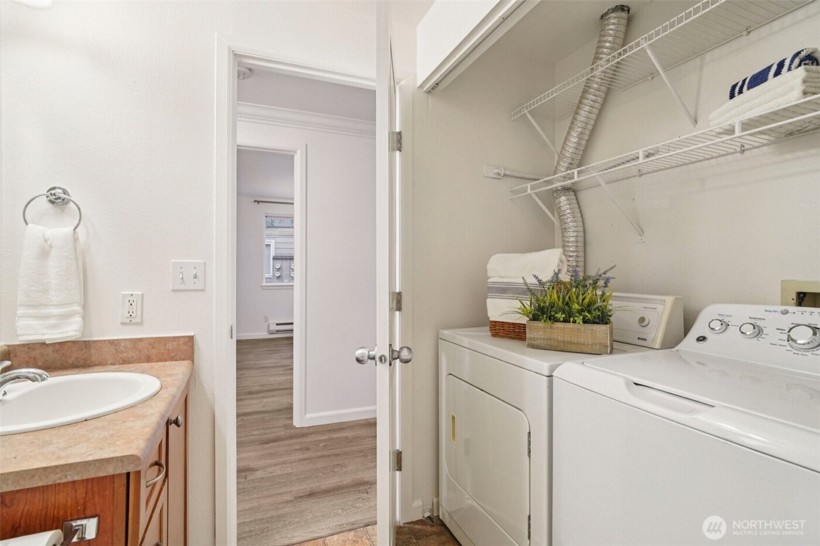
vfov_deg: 73.7
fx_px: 364
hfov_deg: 96.7
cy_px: 273
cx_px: 410
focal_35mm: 16
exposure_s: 1/20
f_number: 8
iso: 1600
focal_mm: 16
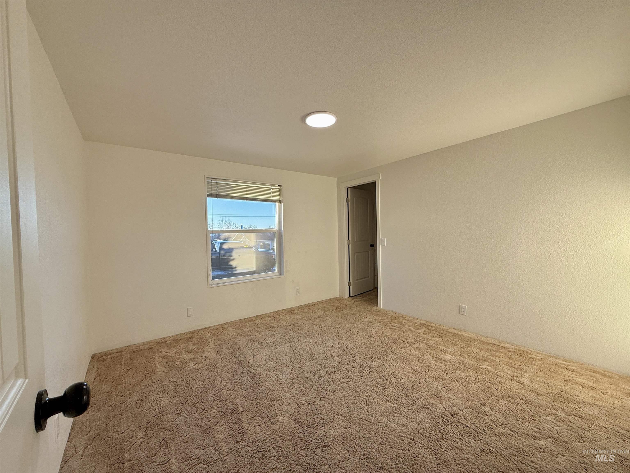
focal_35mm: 14
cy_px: 236
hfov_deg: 102.1
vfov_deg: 85.7
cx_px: 315
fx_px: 255
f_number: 2.2
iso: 64
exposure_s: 1/132
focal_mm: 2.22
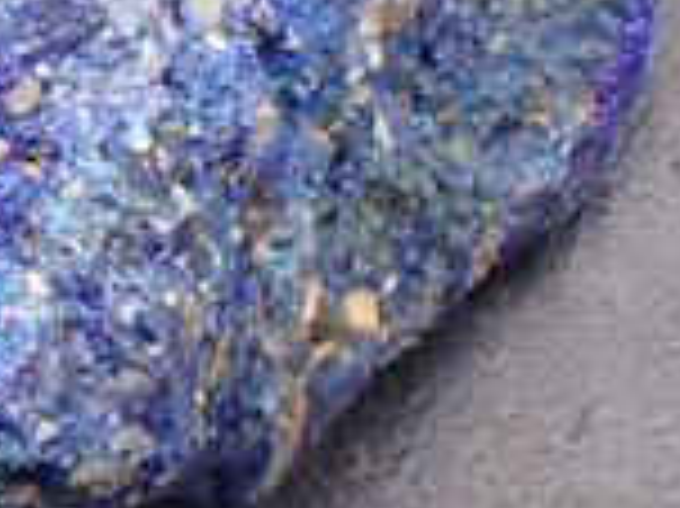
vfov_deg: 4.7
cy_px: -72
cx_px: -320
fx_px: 6242
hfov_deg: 6.2
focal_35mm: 318
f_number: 6.3
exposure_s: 1/250
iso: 800
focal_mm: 18
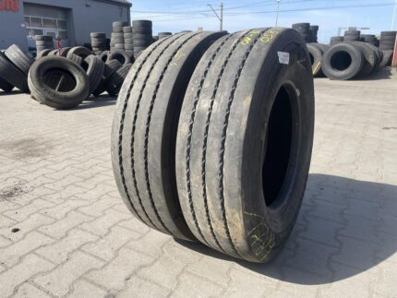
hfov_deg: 67.3
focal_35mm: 26
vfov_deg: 53.1
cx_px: 198
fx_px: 298
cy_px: 149
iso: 32
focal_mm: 4.2
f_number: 1.6
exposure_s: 1/2212
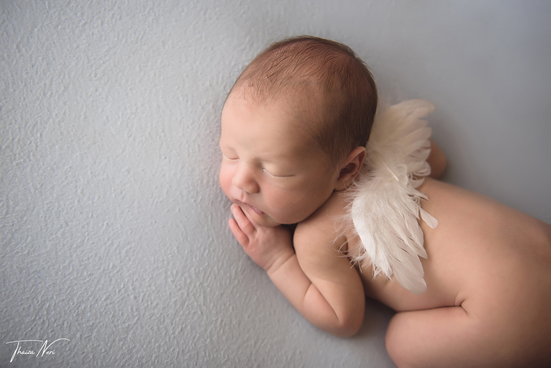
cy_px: 184
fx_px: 521
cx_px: 276
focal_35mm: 34
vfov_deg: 38.9
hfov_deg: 55.8
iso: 100
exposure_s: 1/160
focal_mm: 34
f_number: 2.8
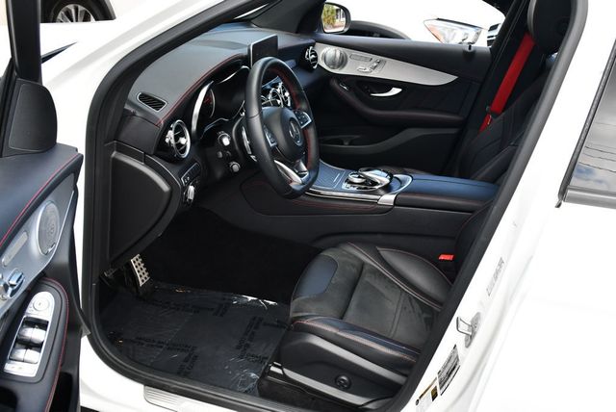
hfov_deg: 53.1
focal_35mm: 36
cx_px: 308
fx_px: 617
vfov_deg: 36.9
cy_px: 206
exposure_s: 1/250
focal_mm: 18
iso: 400
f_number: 5.6
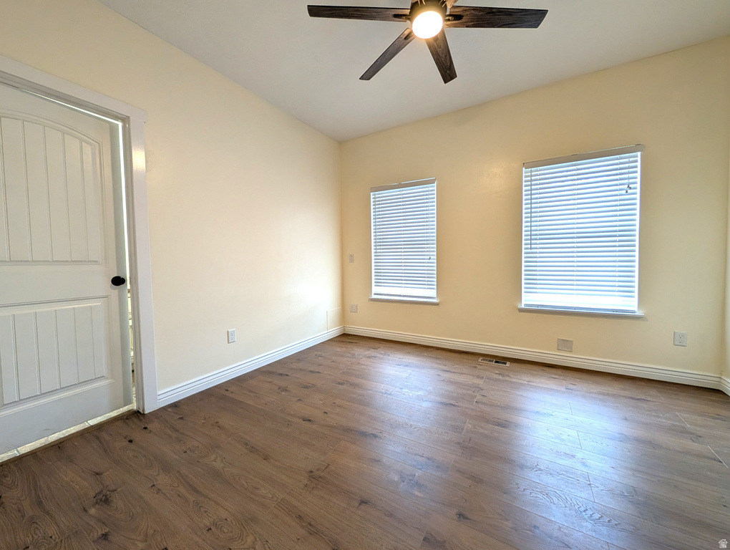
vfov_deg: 94.6
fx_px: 253
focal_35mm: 12
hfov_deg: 110.5
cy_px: 275
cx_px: 365
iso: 110
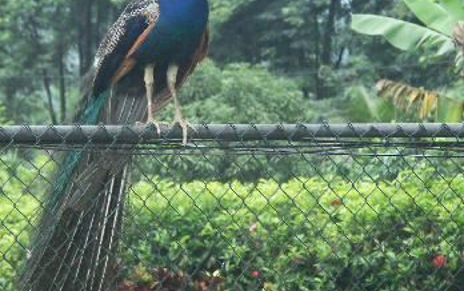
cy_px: 65
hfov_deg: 6.8
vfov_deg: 4.2
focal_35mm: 310
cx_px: 153
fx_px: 3923
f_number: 3.5
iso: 100
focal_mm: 48.39
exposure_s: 1/200
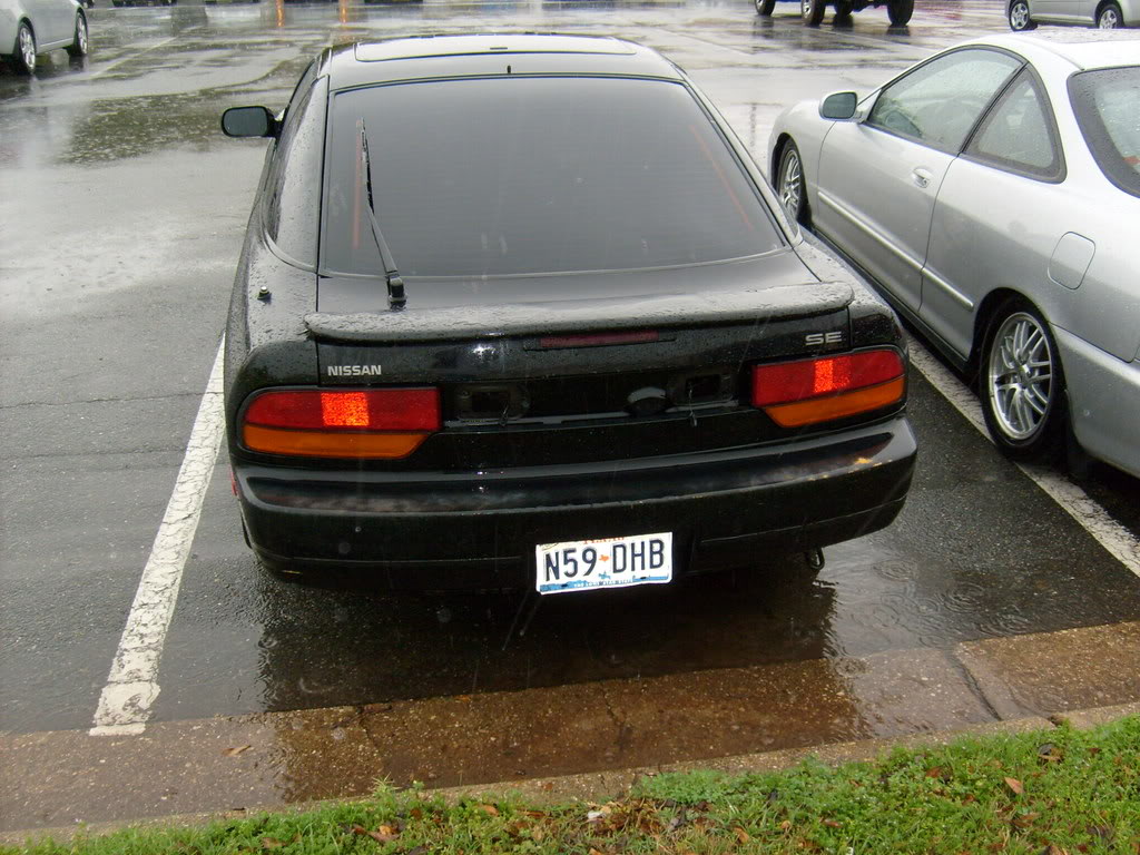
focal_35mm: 35
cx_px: 570
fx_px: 1153
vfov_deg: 40.7
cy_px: 428
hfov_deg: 52.6
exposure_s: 1/45
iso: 100
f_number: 2.8
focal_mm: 5.8
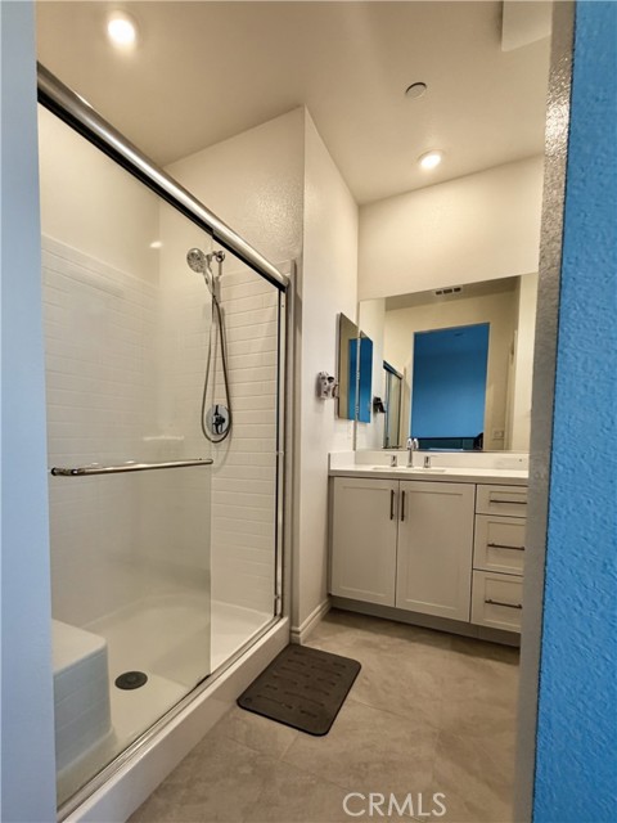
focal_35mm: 14
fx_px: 333
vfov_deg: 102.1
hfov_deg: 85.7
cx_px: 308
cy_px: 412
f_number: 2.2
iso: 160
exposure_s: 1/120
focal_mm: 2.22
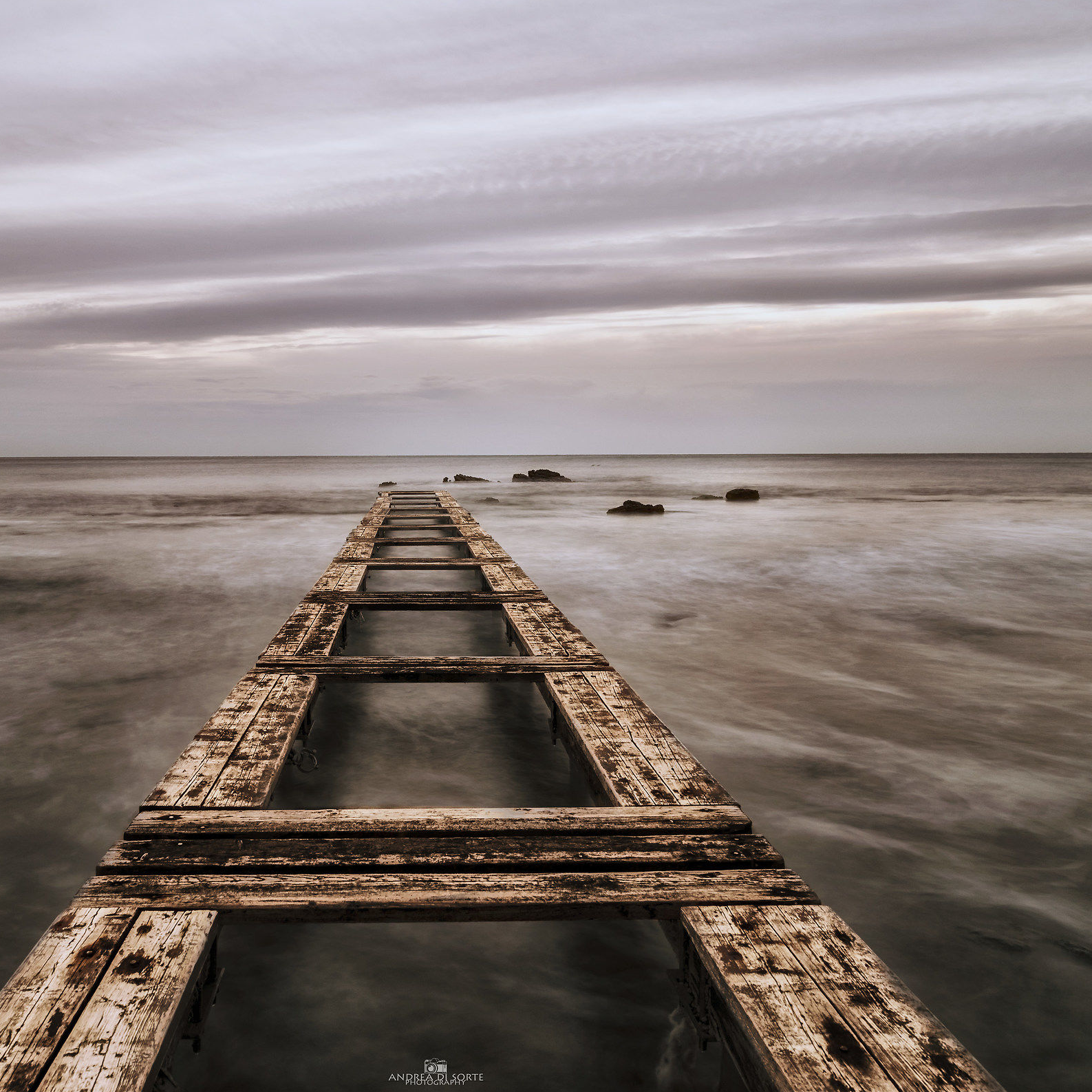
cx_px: 436
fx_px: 964
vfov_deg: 59.1
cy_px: 542
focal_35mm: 27
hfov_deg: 58.6
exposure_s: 3
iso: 250
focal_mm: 21
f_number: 9
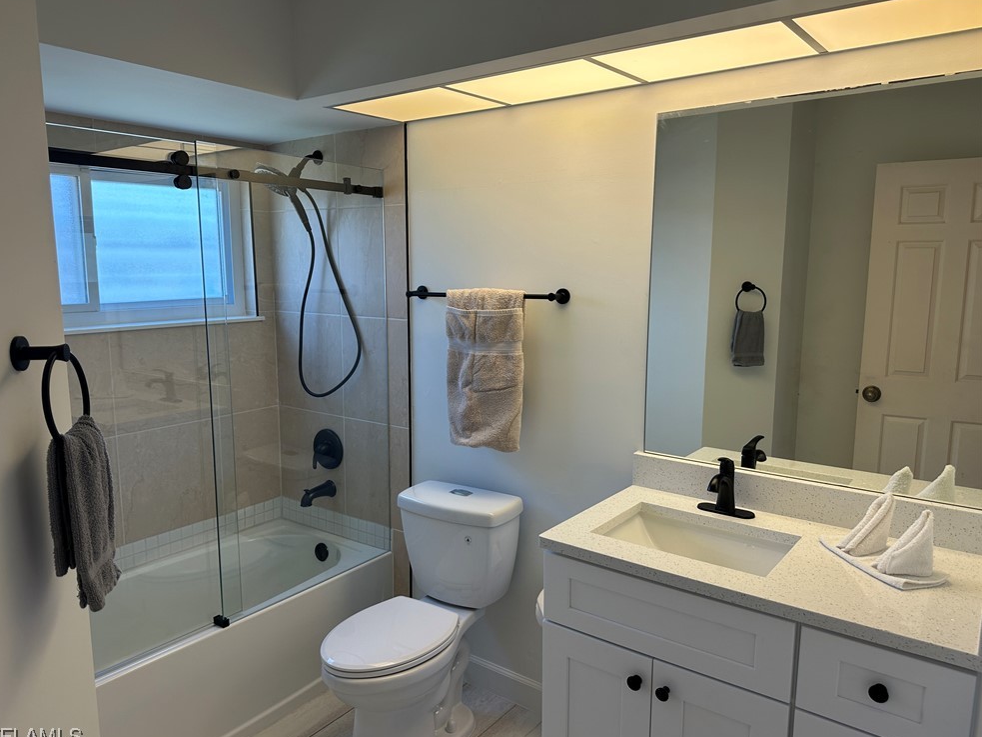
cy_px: 375
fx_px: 709
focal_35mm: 25
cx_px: 472
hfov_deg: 69.4
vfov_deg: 54.9
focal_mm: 6.86
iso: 80
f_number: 1.78
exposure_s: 1/128
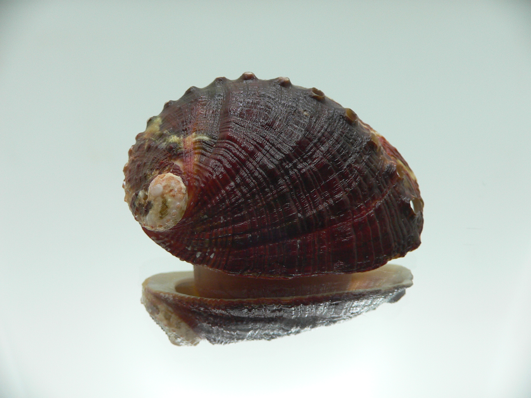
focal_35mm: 35
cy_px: 199
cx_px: 266
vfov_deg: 40.7
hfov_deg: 52.6
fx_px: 537
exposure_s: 1/60
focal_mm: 4.6
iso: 100
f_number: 2.8
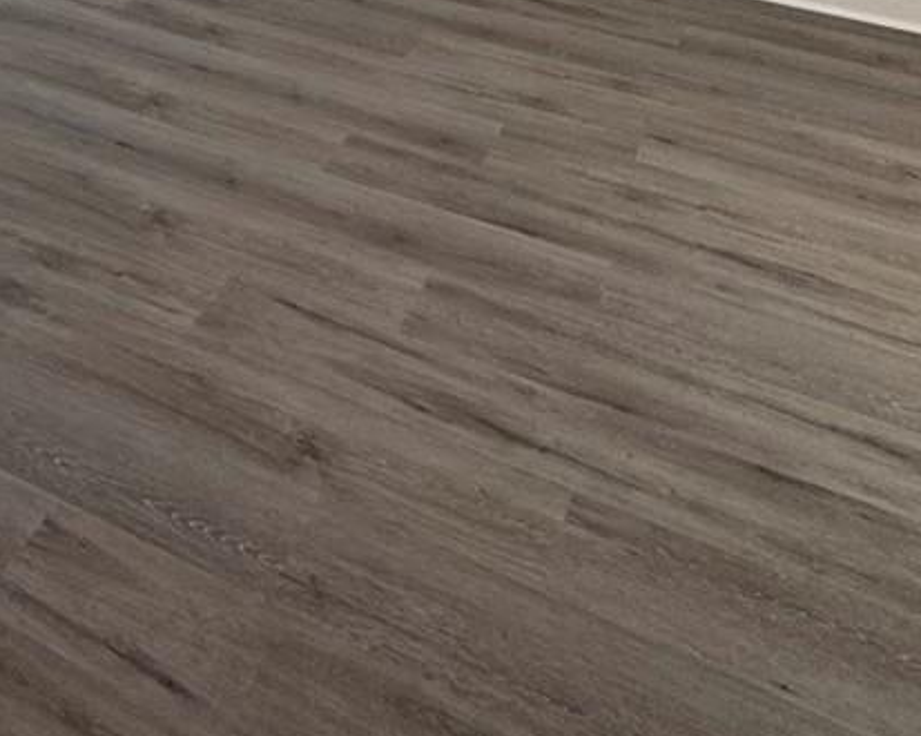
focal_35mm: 53
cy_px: -480
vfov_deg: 21.7
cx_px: -114
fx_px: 1444
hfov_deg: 31.1
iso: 100
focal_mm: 2.22
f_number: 2.2
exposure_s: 1/120
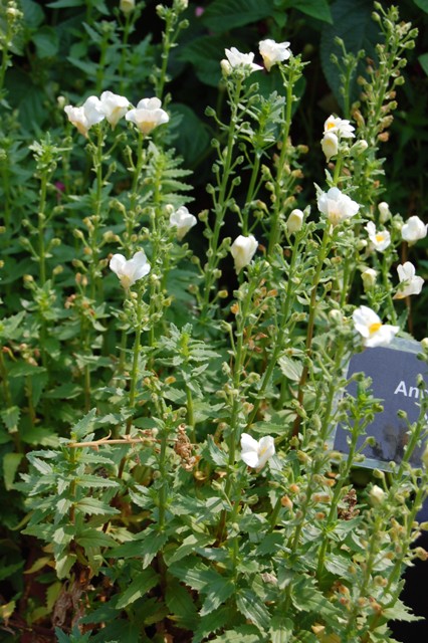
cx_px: 214
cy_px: 322
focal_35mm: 82
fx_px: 1473
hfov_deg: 16.5
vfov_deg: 24.6
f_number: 8
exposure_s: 1/250
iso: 200
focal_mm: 55
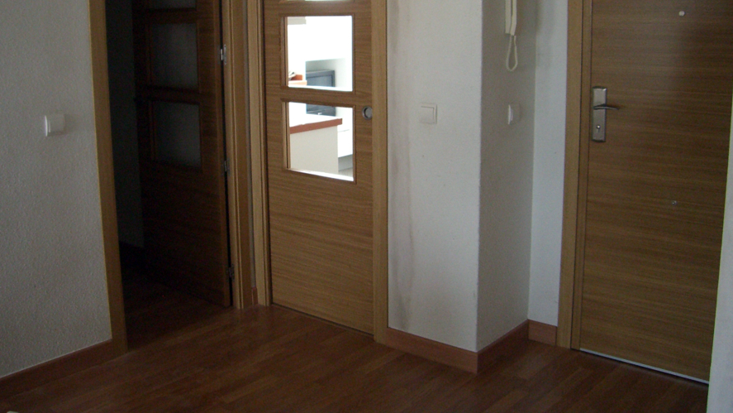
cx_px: 369
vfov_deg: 28.2
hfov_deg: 48.4
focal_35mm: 42
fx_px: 816
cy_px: 144
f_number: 2.7
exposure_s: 1/60
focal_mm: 6.2
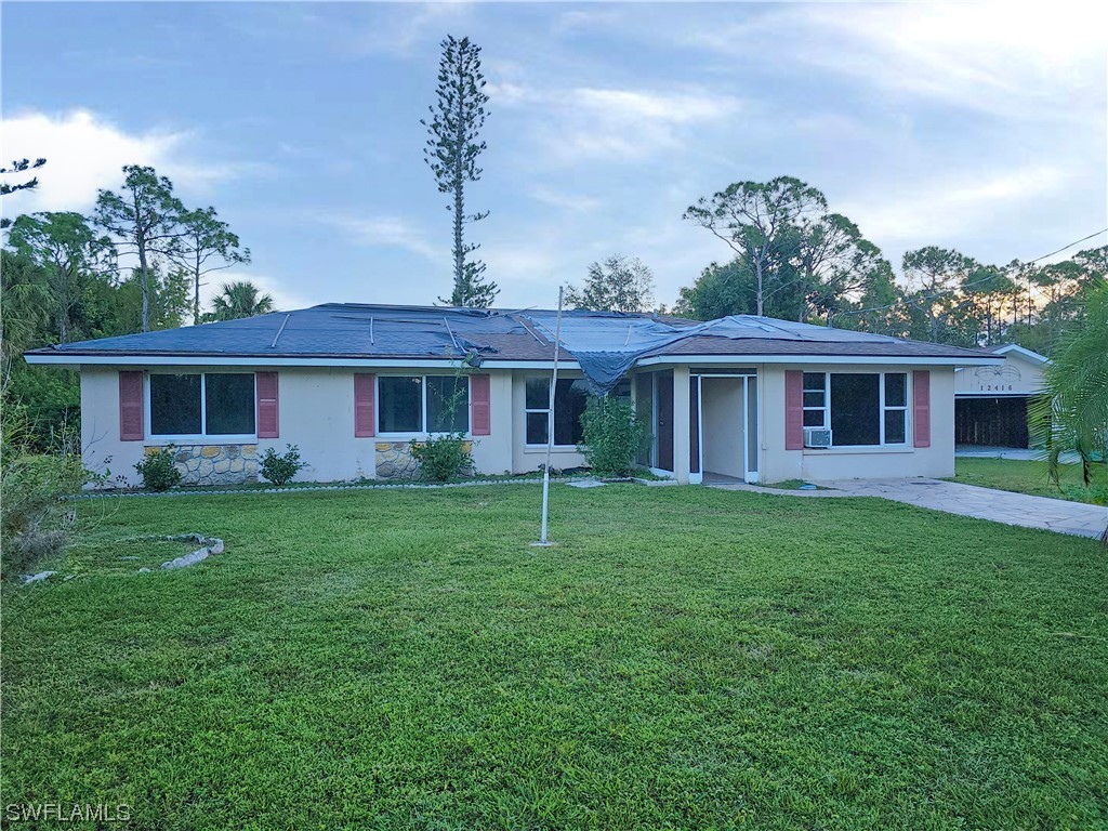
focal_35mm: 23
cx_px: 554
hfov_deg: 73.9
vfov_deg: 58.9
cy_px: 416
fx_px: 736
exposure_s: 1/120
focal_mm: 6.3
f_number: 1.7
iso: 12
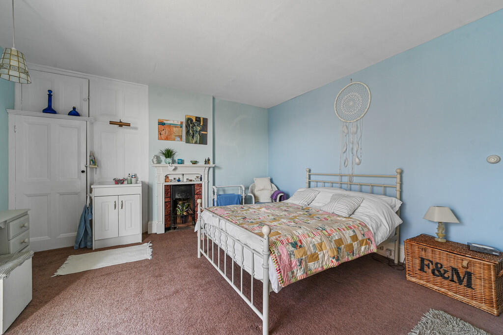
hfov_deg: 104.3
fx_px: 195
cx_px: 252
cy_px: 168
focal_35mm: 14
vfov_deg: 81.1
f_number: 8
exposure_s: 1/2.5
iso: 400
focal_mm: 14
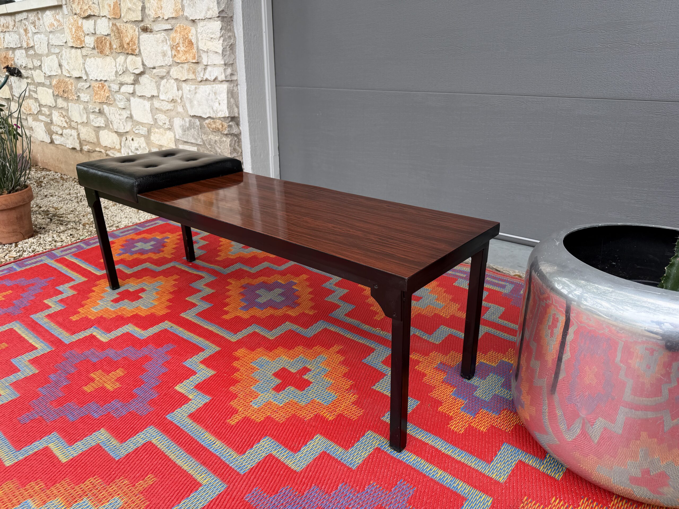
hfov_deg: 71.6
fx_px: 471
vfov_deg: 56.8
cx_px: 340
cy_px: 254
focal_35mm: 24
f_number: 1.78
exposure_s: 1/660
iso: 80
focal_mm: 6.76
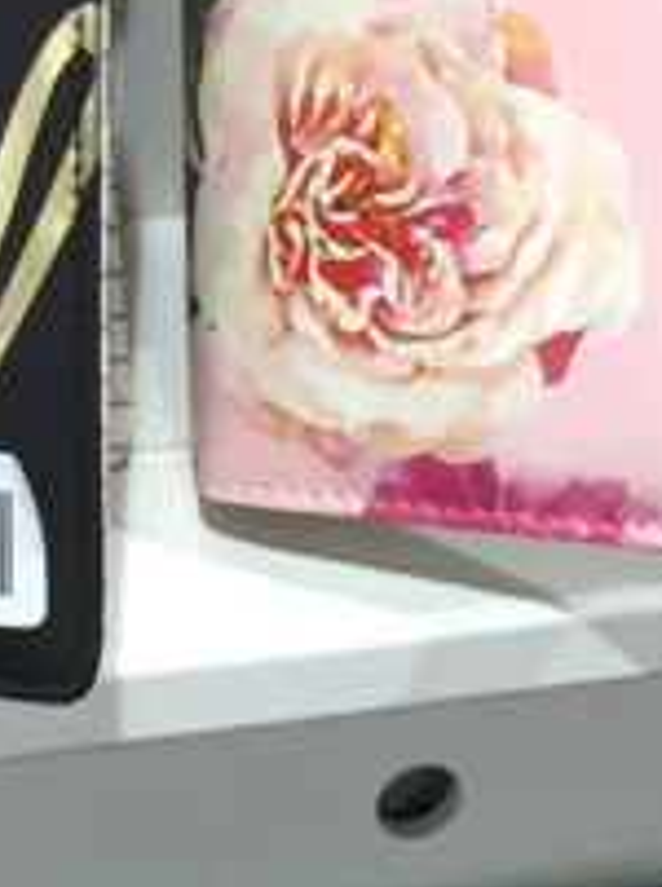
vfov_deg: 13.3
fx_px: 3786
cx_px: -13
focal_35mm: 148
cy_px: 154
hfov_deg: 9.9
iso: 64
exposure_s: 1/30
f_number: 2.2
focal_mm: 4.15
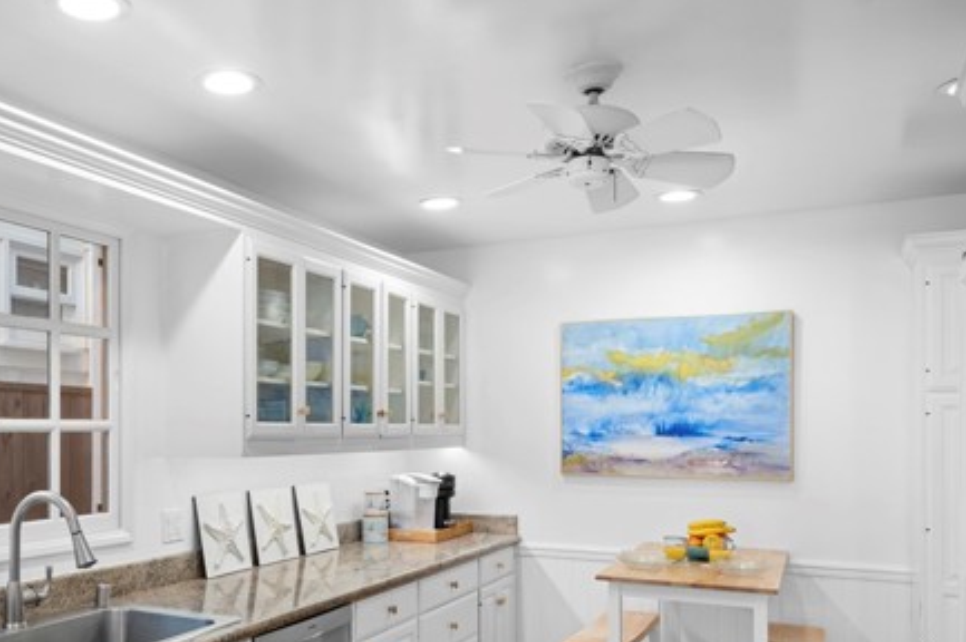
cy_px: 427
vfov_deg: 38.4
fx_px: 912
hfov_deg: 54.3
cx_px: 294
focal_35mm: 34
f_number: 9
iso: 320
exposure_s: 1/5
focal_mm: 23
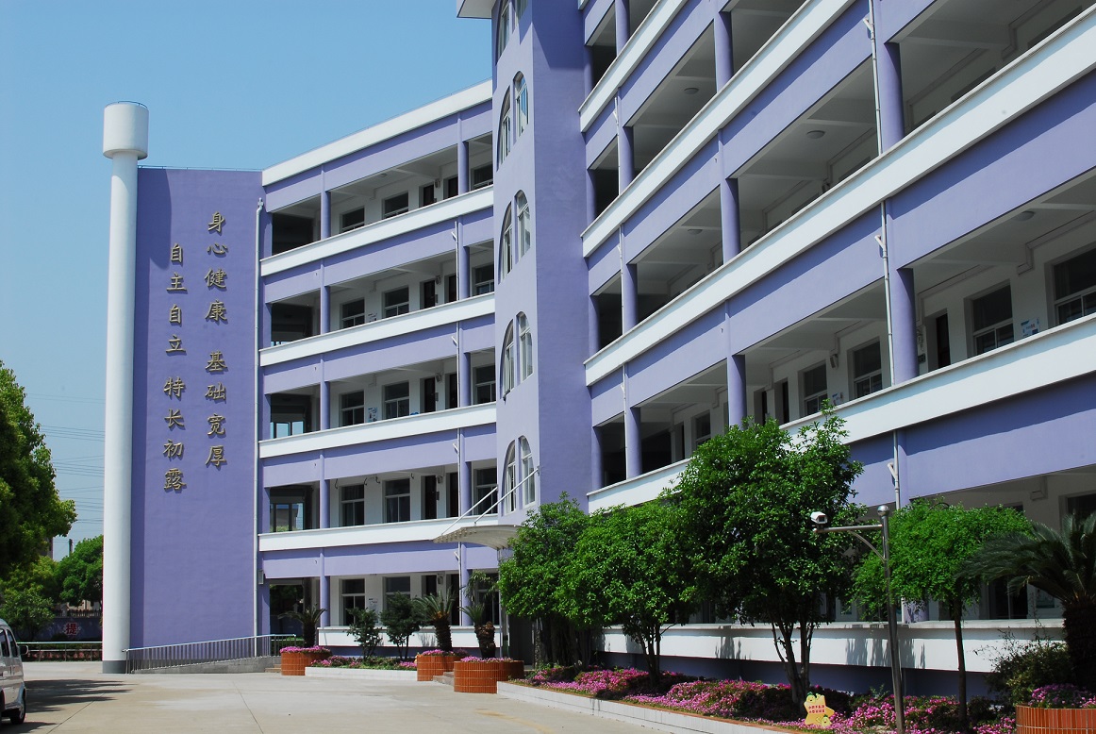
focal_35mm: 52
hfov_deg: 37.8
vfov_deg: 25.8
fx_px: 1600
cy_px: 367
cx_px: 548
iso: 100
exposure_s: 1/30
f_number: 22
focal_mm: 35
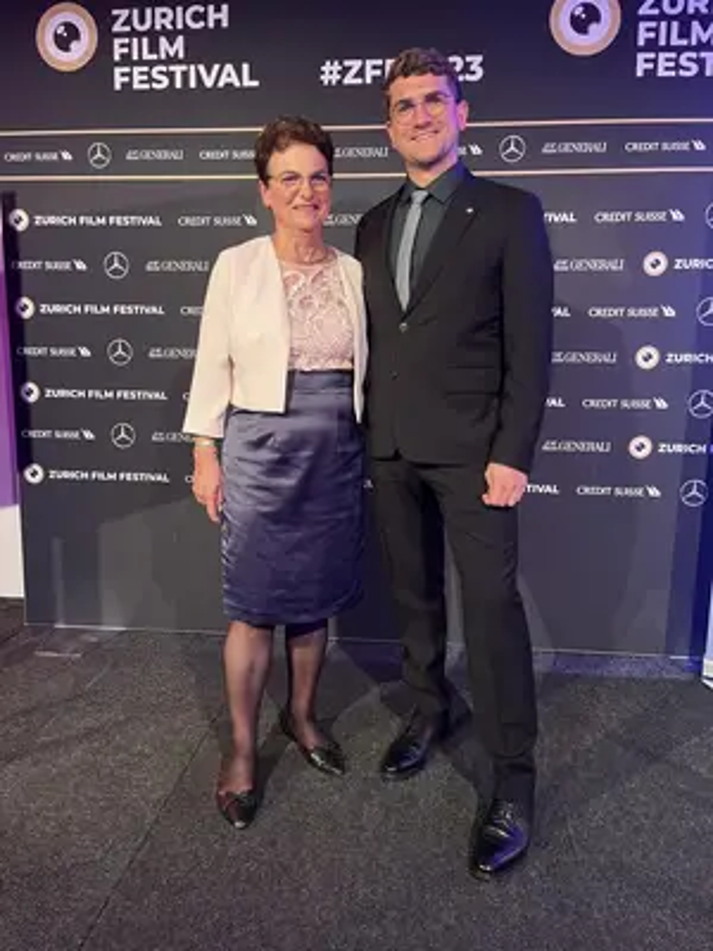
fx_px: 714
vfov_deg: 67.3
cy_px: 476
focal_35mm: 26
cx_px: 356
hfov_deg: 53.1
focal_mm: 5.1
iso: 320
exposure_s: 1/50
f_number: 1.6
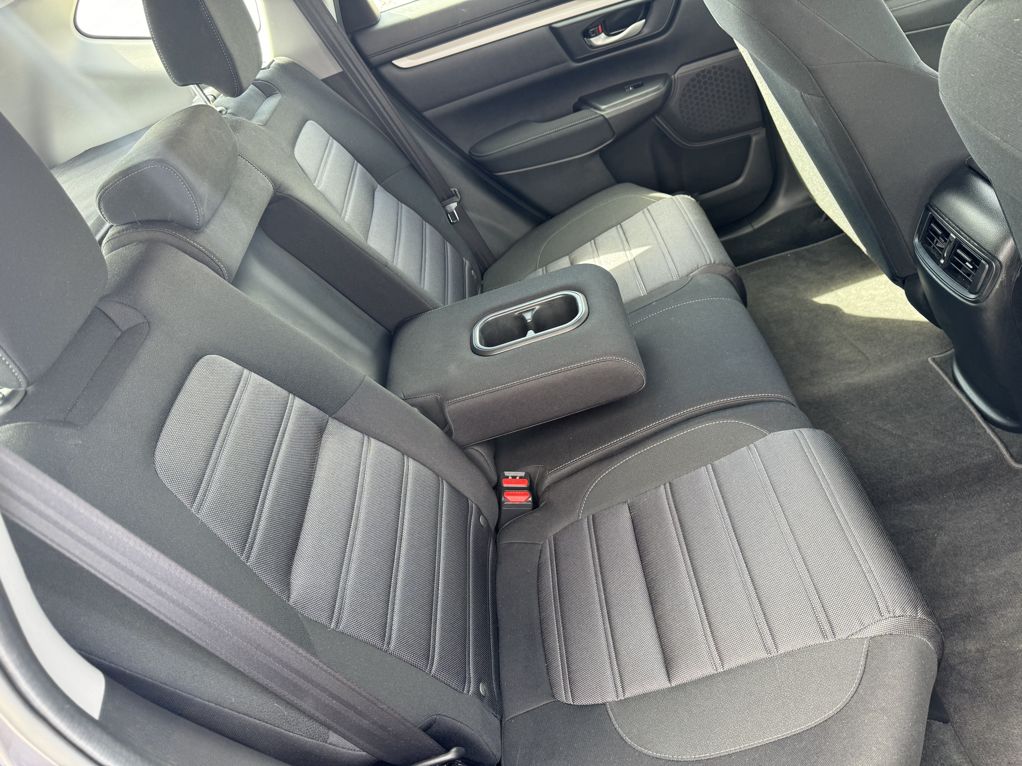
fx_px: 709
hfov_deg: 71.6
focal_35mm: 24
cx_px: 511
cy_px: 383
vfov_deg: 56.8
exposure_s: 1/121
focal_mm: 6.76
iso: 125
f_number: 1.78
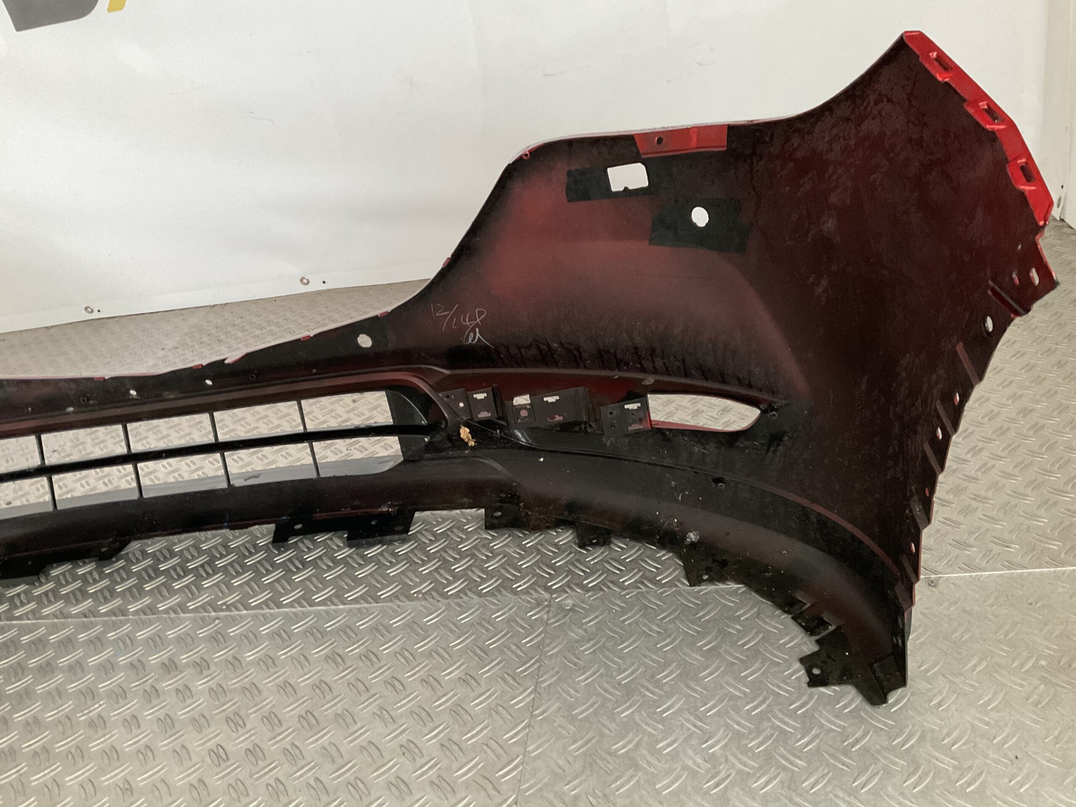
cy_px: 404
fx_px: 901
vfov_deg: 48.2
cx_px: 538
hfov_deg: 61.7
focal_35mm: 29
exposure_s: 1/60
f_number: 1.8
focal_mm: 3
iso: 200
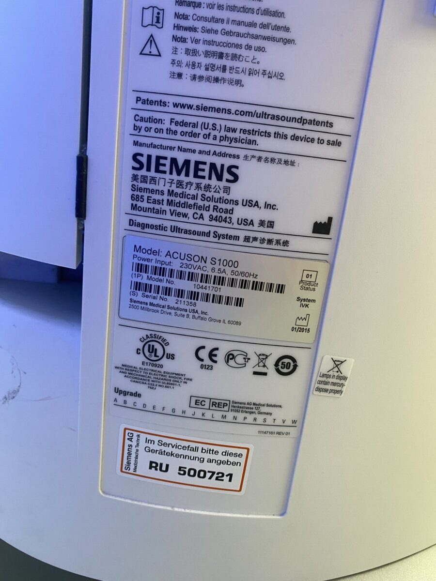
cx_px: 218
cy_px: 290
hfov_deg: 53.1
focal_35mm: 26
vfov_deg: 67.3
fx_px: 437
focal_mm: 4.25
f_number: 1.8
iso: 160
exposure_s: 1/50
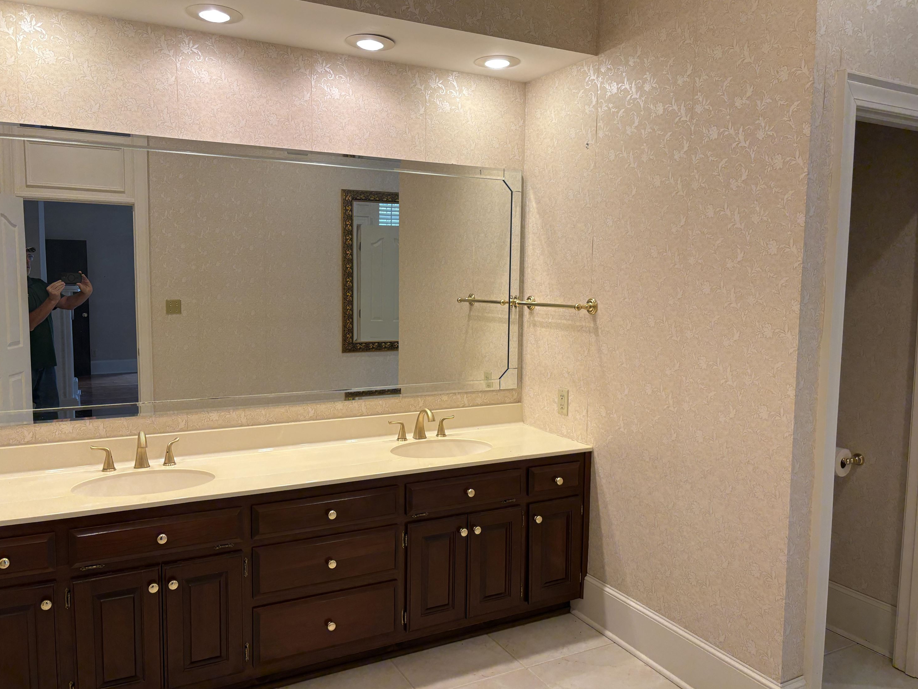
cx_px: 445
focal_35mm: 27
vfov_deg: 51.4
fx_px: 716
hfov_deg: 65.3
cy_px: 342
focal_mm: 5.96
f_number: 1.6
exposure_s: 1/120
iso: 100
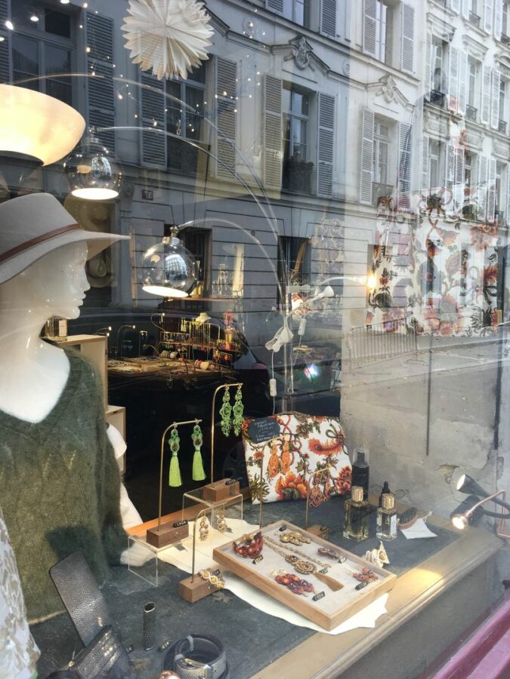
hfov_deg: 48.2
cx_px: 255
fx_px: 570
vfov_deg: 61.7
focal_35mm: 29
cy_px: 340
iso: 32
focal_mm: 4.15
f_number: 2.2
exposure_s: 1/50
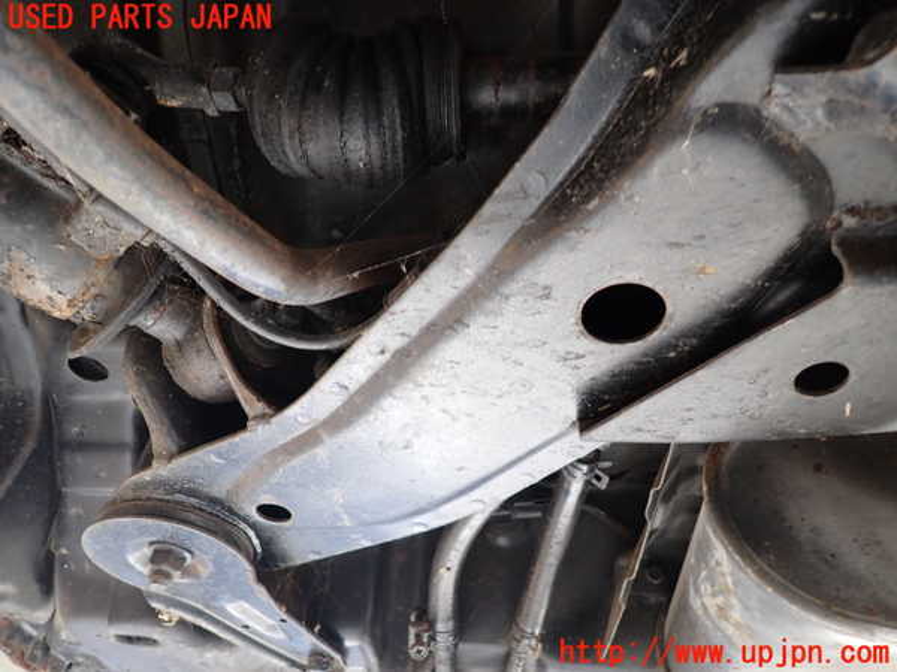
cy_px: 336
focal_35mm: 25
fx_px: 648
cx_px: 448
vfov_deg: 54.9
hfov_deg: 69.4
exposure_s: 1/60
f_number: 2
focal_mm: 4.5
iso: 200
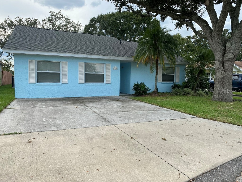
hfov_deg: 67.3
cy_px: 91
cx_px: 121
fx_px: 182
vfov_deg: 53.1
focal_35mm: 26
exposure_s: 1/1316
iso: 32
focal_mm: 4.25
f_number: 1.8
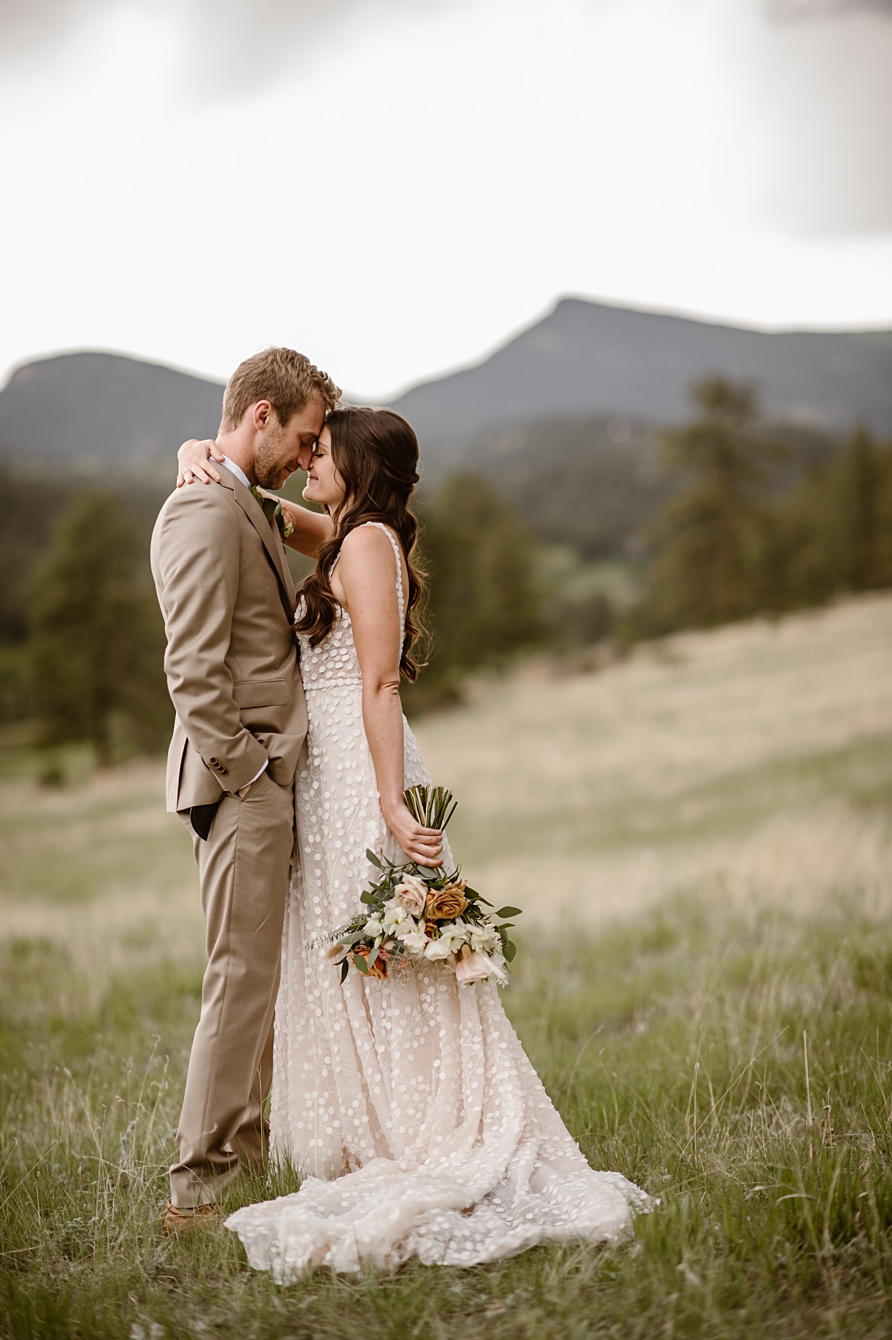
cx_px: 446
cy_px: 670
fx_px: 3163
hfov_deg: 16.1
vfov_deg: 23.9
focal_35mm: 85
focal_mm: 85
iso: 200
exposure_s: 1/1000
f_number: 1.8
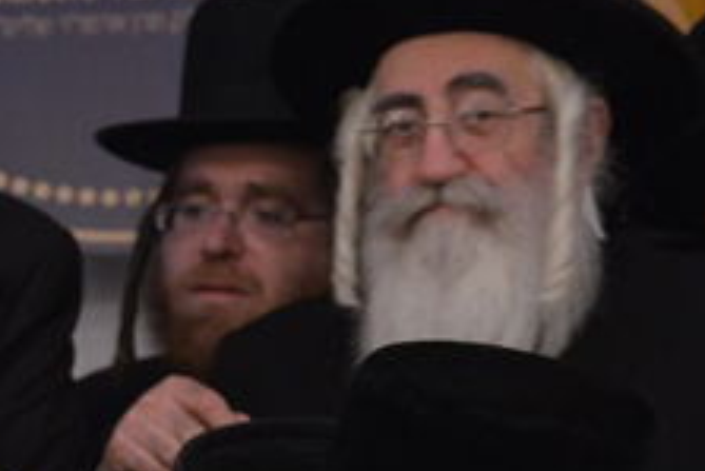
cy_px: 937
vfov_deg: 6.6
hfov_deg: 9.8
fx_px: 3958
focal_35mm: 202
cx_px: -408
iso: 2000
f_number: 2.8
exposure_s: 1/100
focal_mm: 44
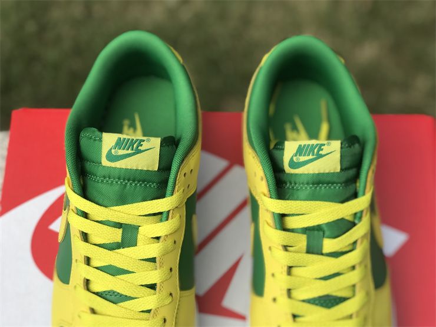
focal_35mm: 57
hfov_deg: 33.8
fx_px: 718
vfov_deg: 25.7
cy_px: 164
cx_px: 218
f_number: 2.8
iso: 20
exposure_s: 1/242
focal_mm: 6.6
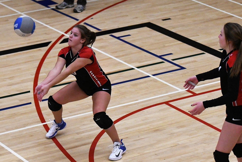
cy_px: 81
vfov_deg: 13.0
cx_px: 121
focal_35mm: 105
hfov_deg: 19.5
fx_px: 706
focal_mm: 70
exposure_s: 1/1000
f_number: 2.8
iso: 5600
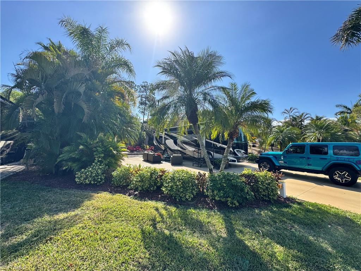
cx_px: 180
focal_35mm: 14
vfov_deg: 85.7
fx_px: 146
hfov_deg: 102.1
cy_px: 136
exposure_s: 1/1094
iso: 50
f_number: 2.2
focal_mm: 2.22
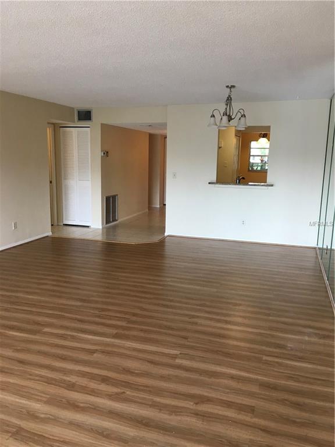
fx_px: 374
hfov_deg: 48.2
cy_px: 224
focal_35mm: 29
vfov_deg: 61.7
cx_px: 168
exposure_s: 1/40
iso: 25
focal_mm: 4.15
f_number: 2.2
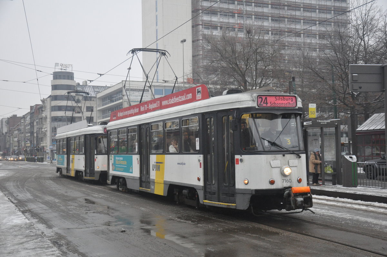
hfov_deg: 41.2
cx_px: 194
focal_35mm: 48
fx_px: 515
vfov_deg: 28.0
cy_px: 128
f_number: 4.2
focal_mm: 32
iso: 1600
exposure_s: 1/500
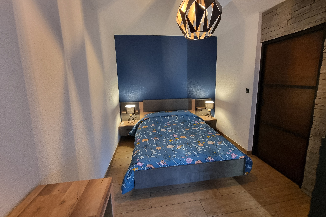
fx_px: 127
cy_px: 101
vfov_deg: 81.1
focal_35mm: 14
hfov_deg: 104.2
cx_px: 165
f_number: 2.2
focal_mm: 2.2
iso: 640
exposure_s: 1/33
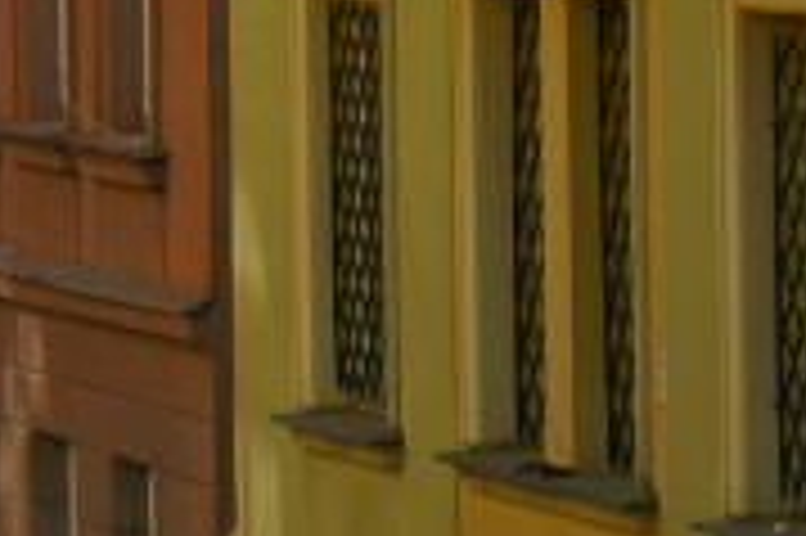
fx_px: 11989
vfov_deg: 2.6
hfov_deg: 3.8
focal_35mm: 536
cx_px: -378
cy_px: 59
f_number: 5.6
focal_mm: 80
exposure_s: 1/250
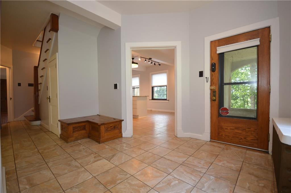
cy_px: 96
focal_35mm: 15
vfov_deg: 77.2
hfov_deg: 100.5
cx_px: 146
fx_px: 121
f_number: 4
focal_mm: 10
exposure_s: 1/60
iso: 560
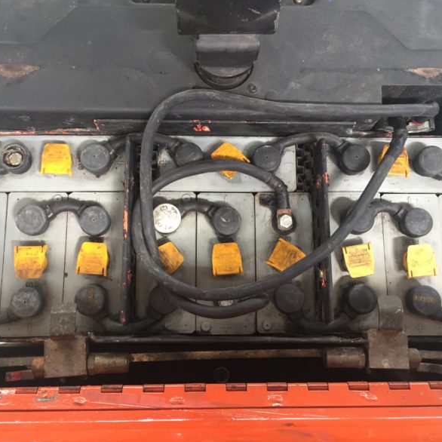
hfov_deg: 47.2
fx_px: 506
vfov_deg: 47.2
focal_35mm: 35
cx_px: 219
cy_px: 225
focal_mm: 4.15
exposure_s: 1/33
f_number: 2.2
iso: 160
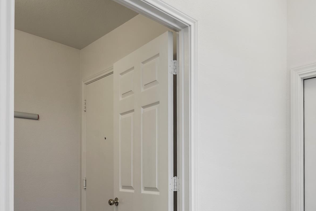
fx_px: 272
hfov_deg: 55.2
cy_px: 167
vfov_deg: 40.7
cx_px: 262
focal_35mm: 31
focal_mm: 18
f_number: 8
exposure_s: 3.2
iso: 125
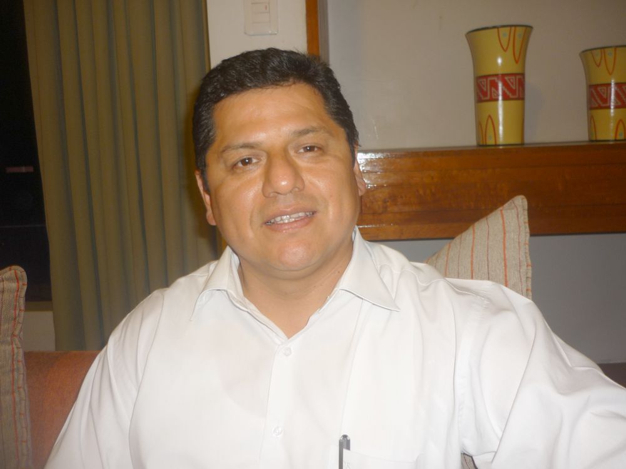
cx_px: 313
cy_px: 234
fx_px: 597
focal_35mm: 33
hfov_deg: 55.4
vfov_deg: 42.9
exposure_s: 1/30
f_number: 2.8
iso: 100
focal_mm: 5.5
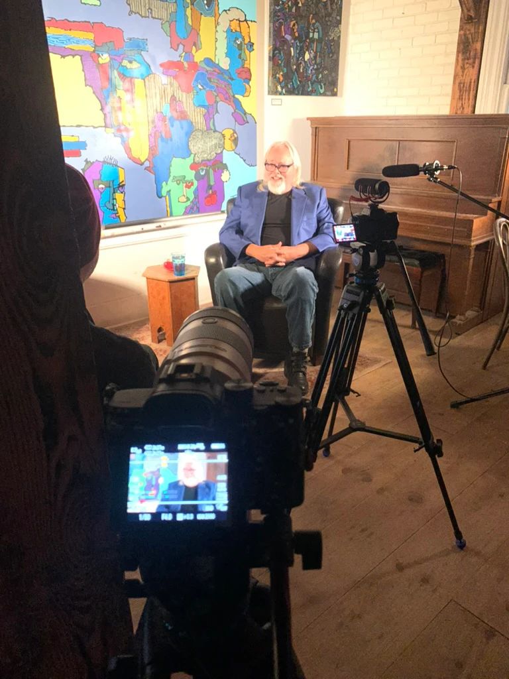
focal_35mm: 26
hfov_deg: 53.1
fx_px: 510
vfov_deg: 67.3
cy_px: 340
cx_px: 254
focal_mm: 4.25
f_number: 1.8
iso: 500
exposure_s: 1/30
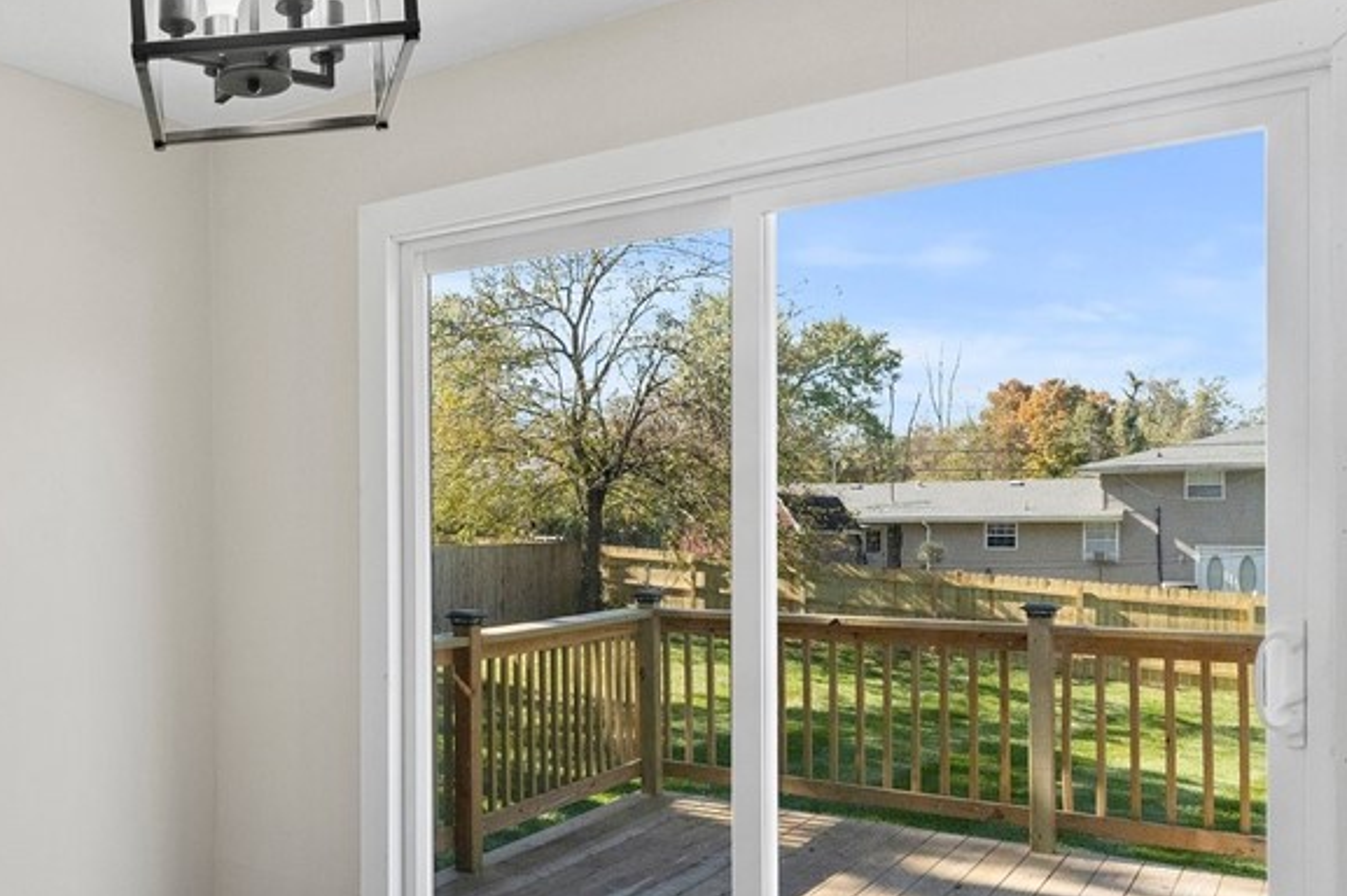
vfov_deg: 41.1
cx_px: 210
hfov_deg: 53.5
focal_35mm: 32
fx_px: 1197
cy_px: 475
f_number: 7.1
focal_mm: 17
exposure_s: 1/50
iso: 1600
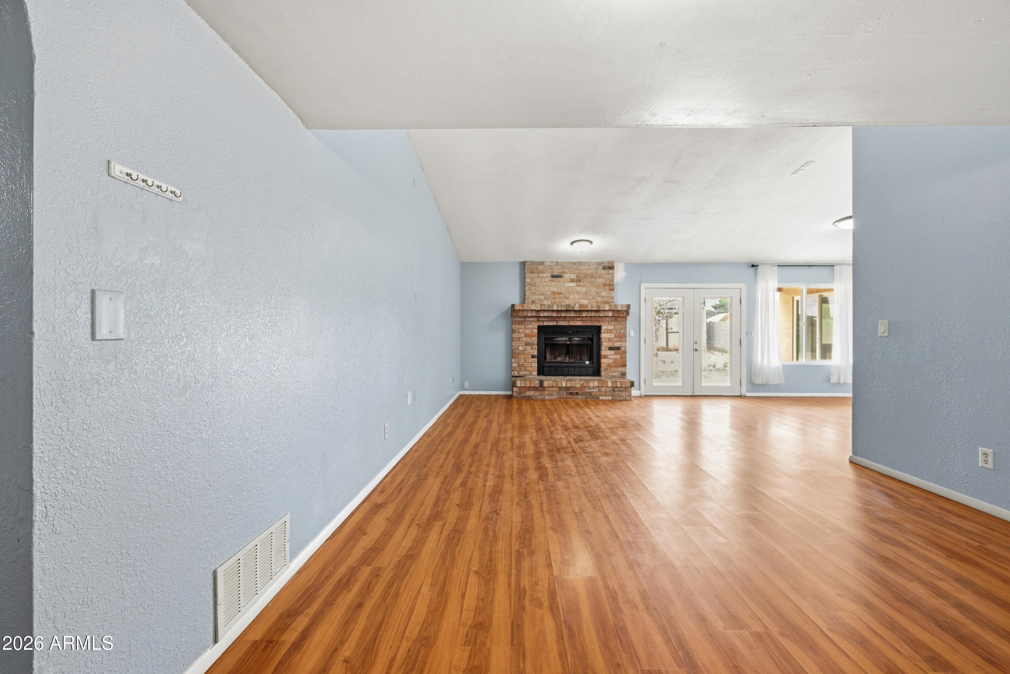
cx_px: 505
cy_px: 337
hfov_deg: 104.2
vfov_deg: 81.2
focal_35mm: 14
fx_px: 393
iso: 250
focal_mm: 14
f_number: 9
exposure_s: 1/1.25
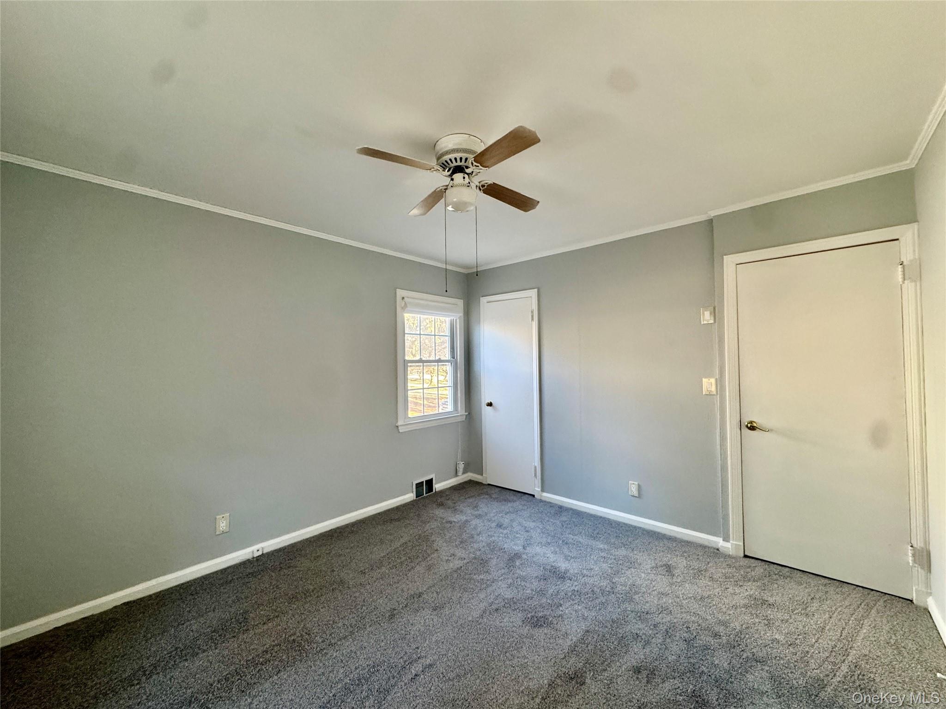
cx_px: 473
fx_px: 383
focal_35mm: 14
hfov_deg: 102.1
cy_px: 354
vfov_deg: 85.7
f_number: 2.2
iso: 320
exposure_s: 1/99
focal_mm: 2.22
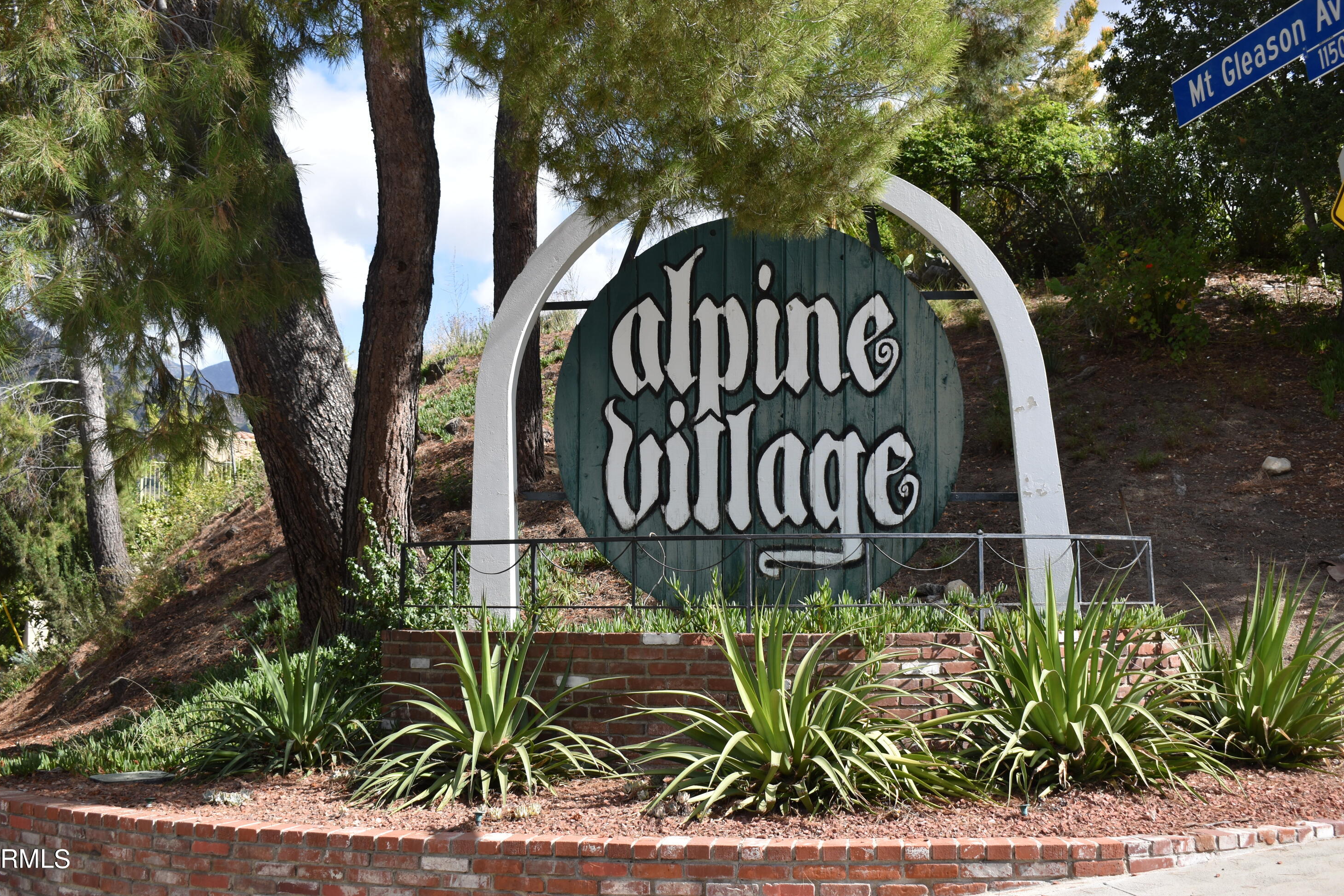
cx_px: 667
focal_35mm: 43
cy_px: 442
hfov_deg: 45.4
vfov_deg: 31.2
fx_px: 1605
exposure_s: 1/320
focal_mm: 28
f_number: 5.6
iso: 100
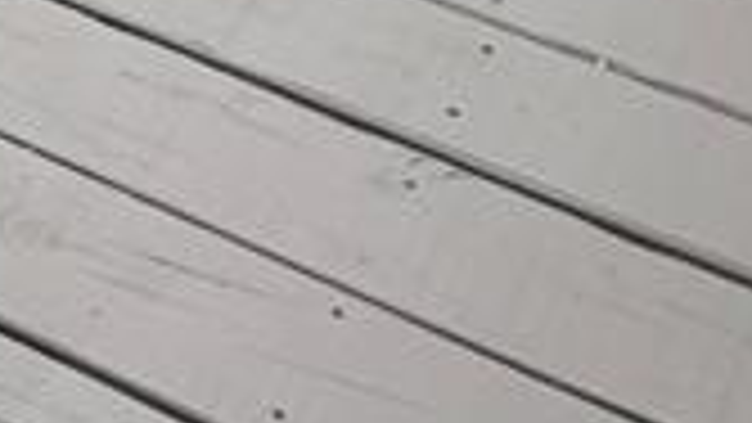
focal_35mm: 130
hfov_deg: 16.0
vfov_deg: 7.2
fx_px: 2593
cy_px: -1220
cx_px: -68
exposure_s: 1/1328
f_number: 1.6
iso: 50
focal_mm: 5.96
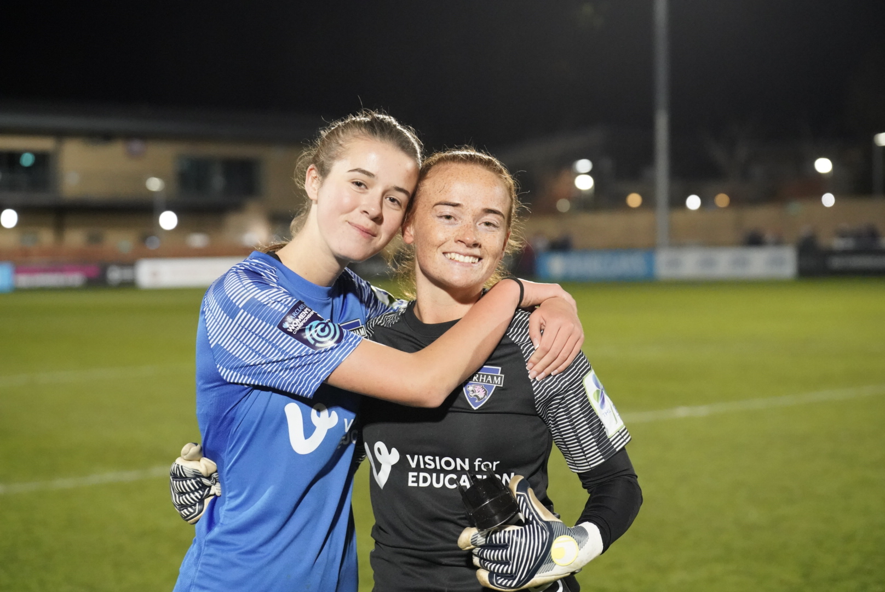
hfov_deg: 27.0
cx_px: 442
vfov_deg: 18.2
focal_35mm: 75
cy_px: 296
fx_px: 1845
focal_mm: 75
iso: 12800
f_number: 3.5
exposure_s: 1/800
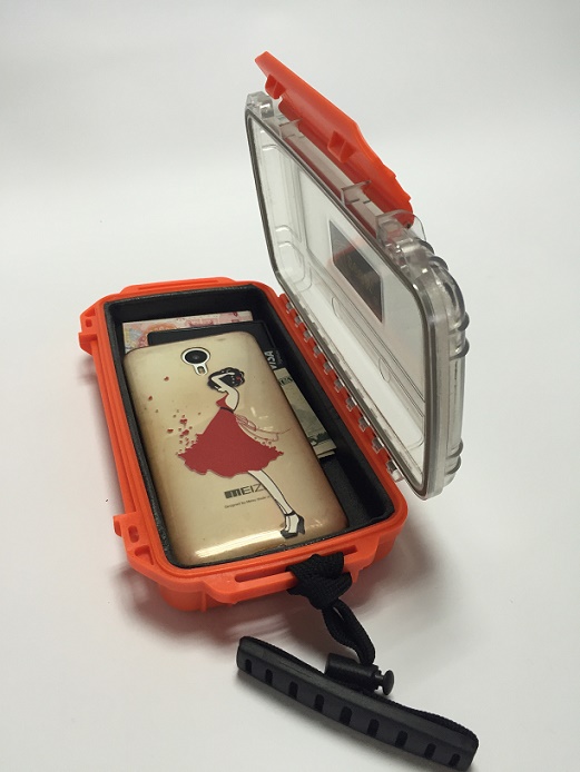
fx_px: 647
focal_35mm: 29
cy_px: 386
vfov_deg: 61.6
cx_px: 290
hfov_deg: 48.3
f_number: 2.2
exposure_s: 1/33
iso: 50
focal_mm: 4.15
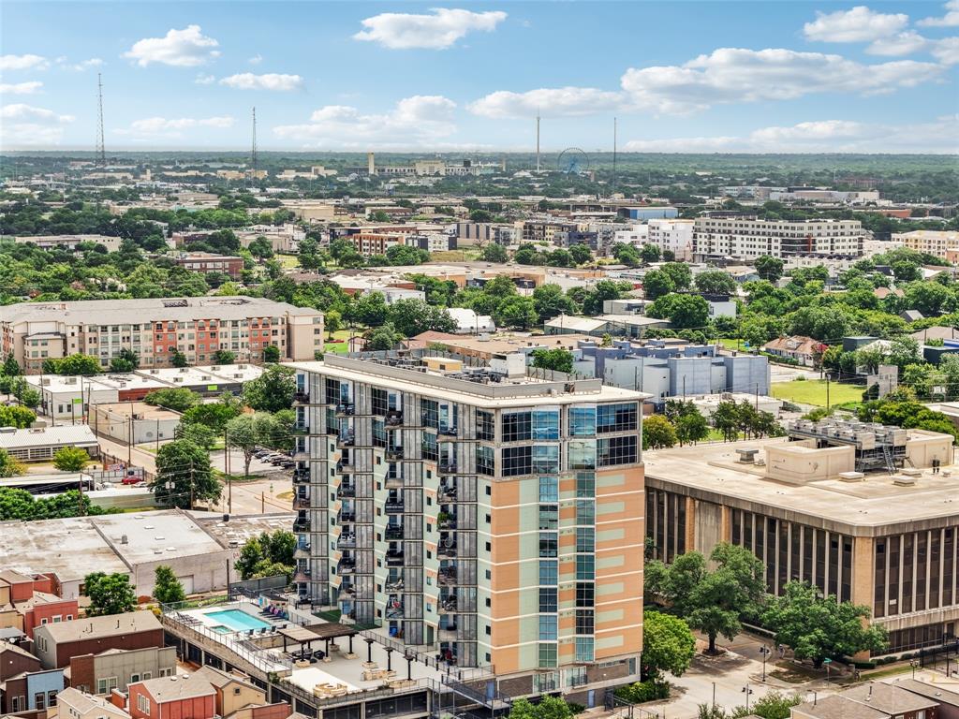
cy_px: 360
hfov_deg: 27.8
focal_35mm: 70
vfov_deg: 21.0
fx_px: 1939
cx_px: 480
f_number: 2.8
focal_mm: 19.35
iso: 120
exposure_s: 1/1000
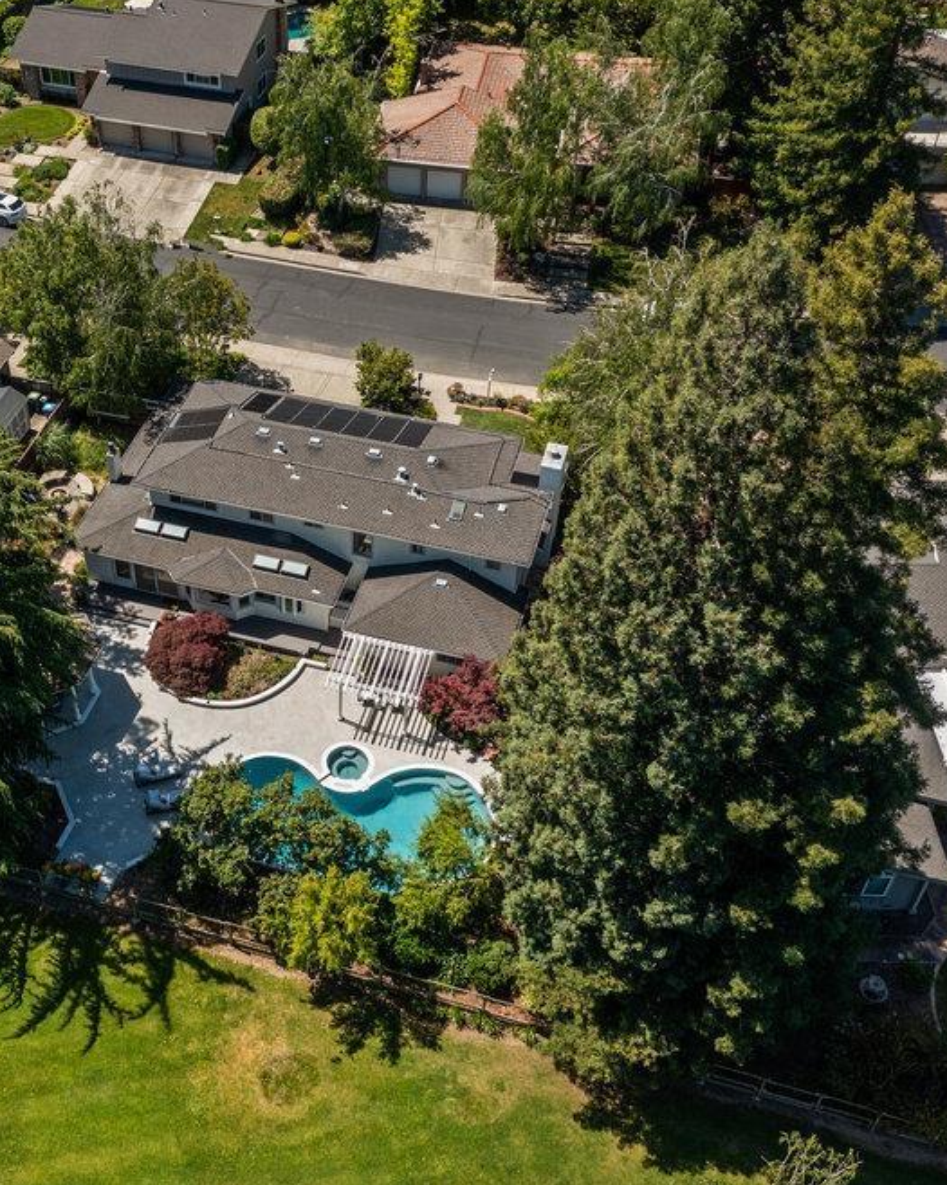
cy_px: 592
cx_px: 310
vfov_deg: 45.8
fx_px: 1402
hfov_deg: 36.9
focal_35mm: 40
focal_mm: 10.26
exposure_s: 1/320
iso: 100
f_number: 5
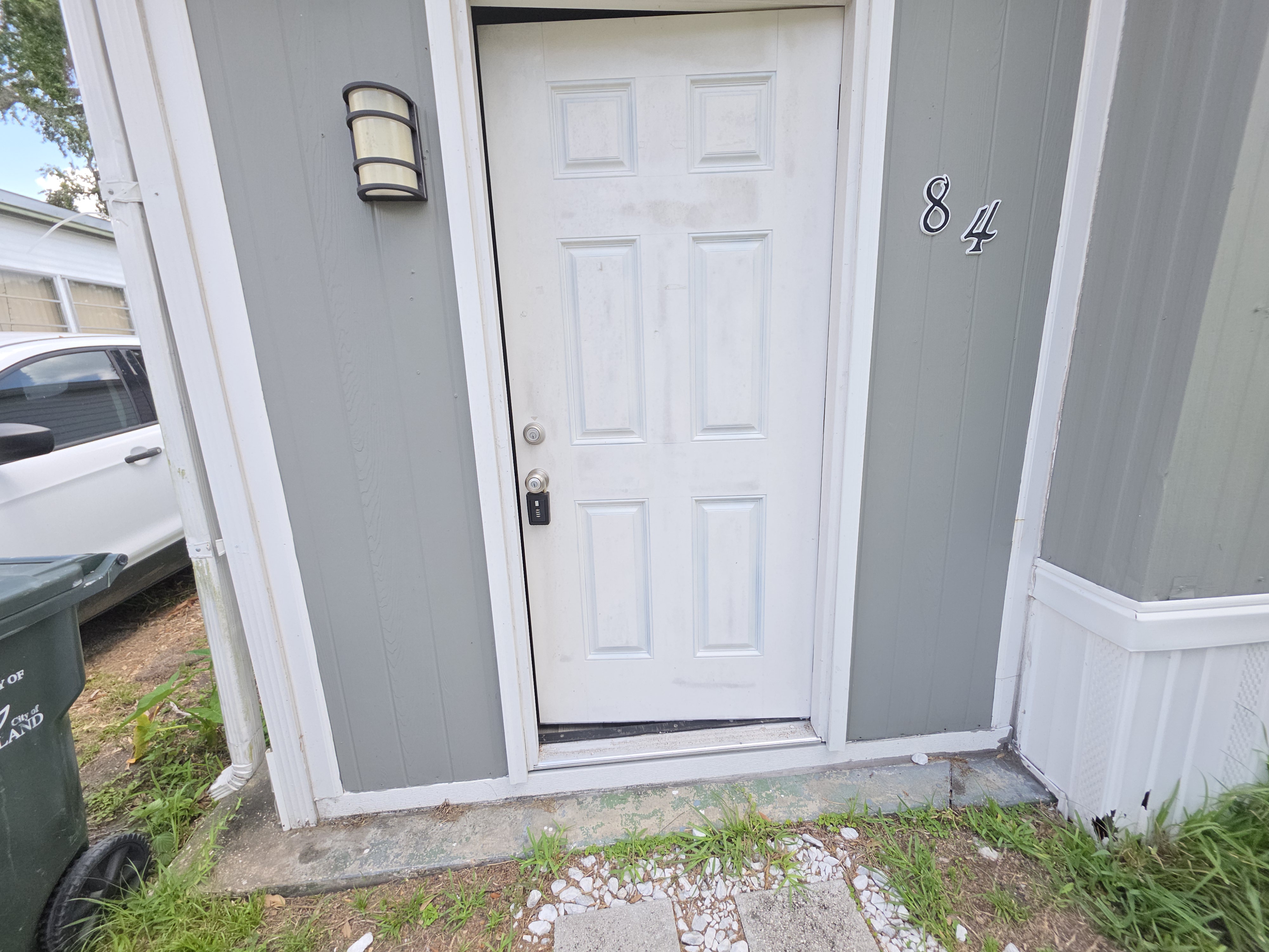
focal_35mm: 13
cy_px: 476
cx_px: 634
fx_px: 477
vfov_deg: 89.9
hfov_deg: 106.2
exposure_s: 1/292
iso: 20
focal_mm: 2.2
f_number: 1.9
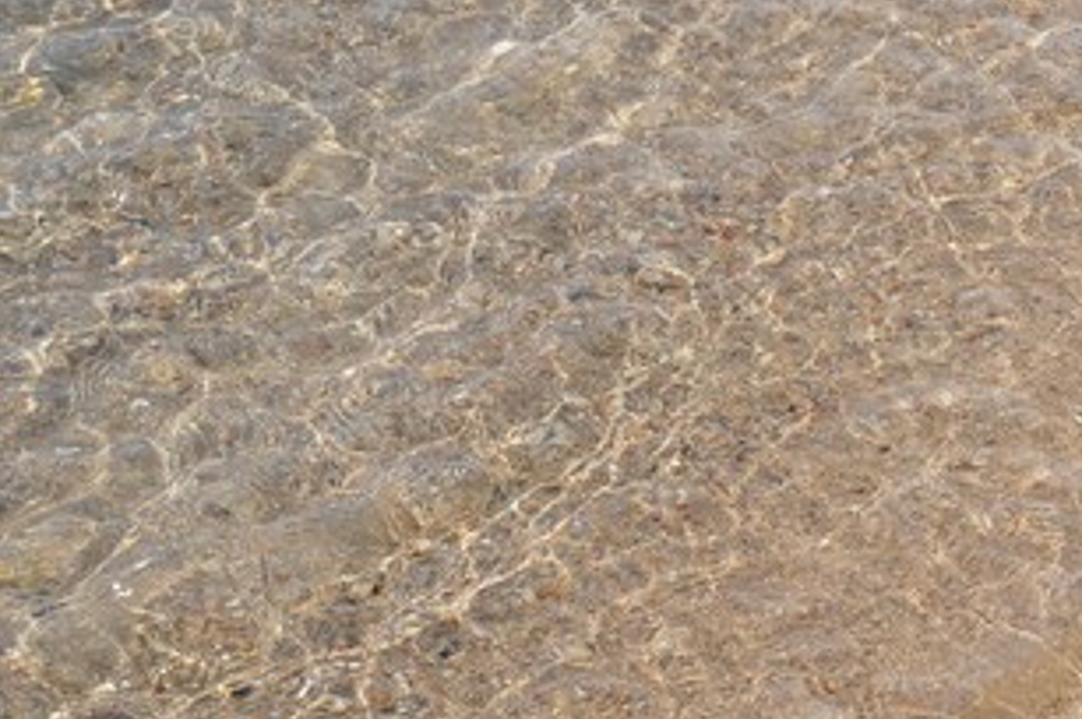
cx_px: 807
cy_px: 363
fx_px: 3715
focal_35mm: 124
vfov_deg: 11.1
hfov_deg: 16.5
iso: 200
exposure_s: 1/500
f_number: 9
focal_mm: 55
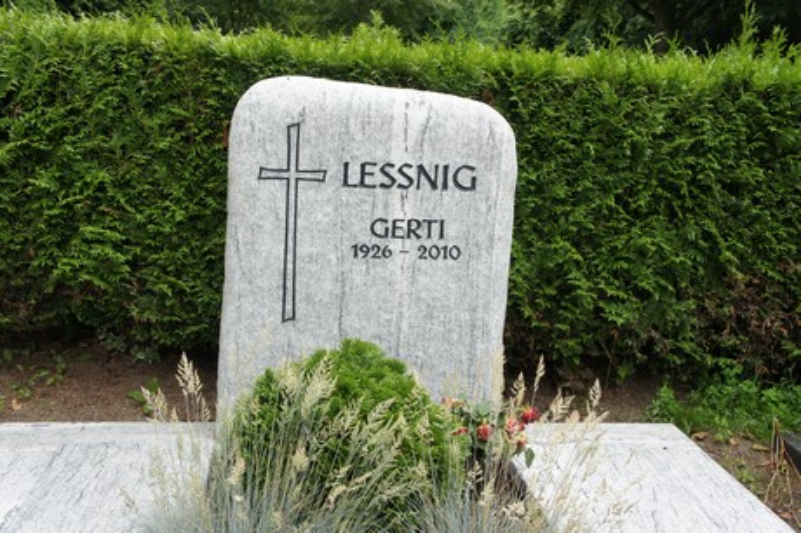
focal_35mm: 39
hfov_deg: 49.6
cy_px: 266
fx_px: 867
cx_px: 400
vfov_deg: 34.2
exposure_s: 1/250
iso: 500
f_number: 6.3
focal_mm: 26
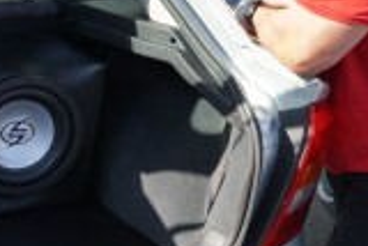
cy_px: 146
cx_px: -67
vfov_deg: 17.2
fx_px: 814
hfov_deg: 23.4
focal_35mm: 80
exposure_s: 1/80
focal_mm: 17
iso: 100
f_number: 6.3
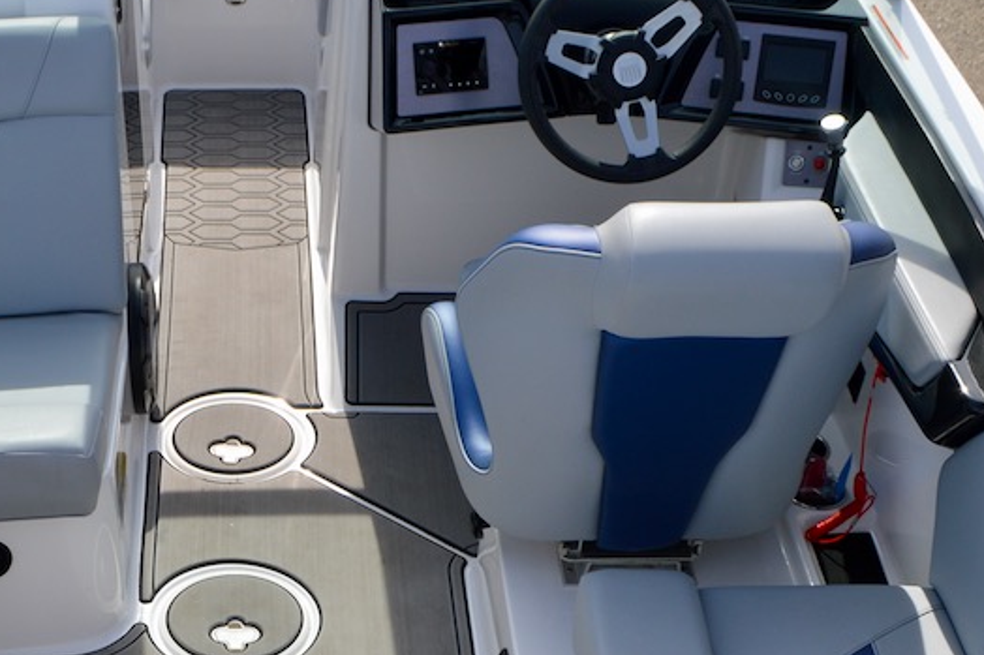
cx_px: 248
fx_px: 1803
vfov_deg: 20.0
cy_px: 651
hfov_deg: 30.0
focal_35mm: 66
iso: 100
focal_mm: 18
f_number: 8
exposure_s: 1/250
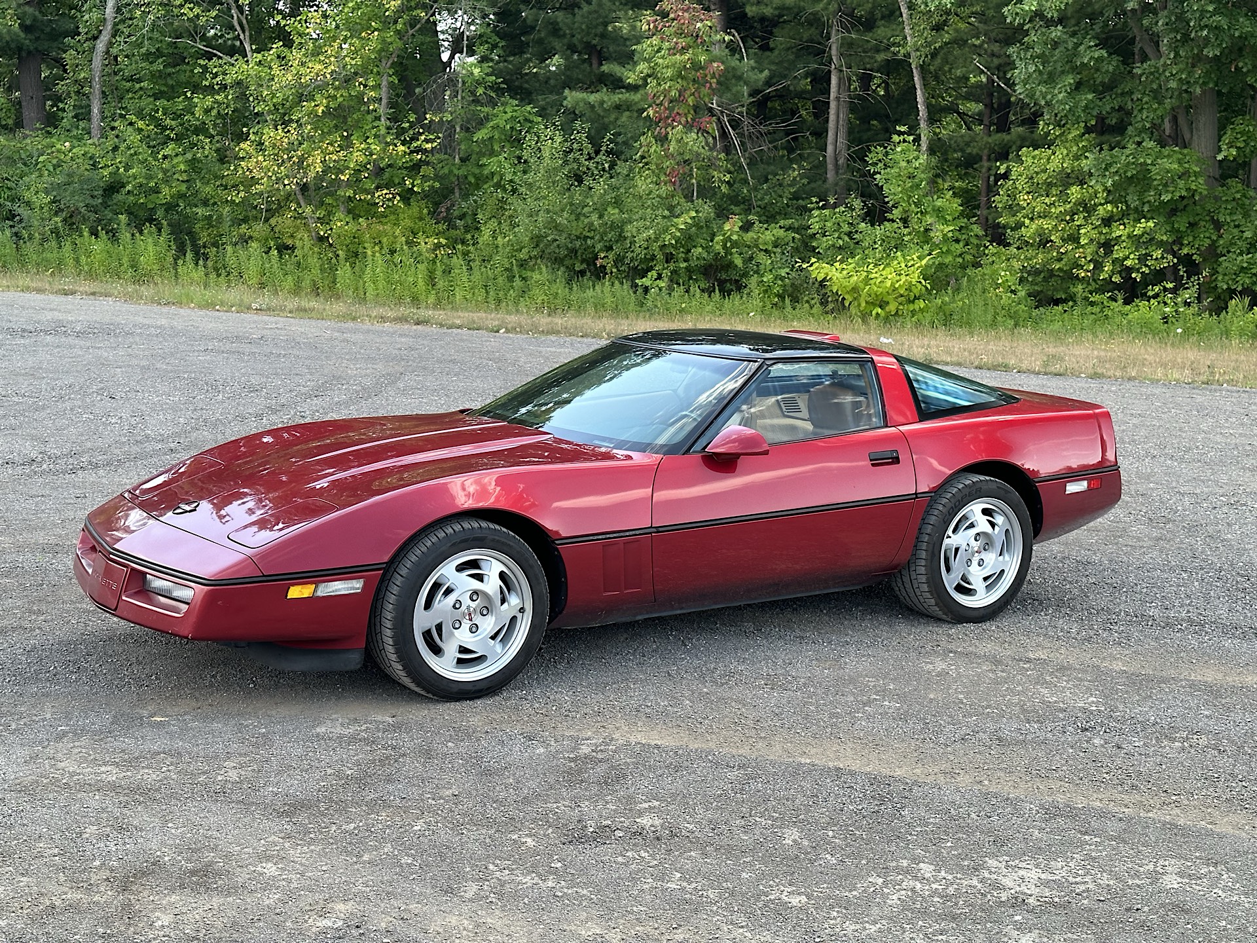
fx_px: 1743
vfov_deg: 30.3
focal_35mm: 48
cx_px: 628
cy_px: 472
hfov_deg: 39.7
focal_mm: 6.86
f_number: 1.78
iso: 64
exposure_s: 1/208
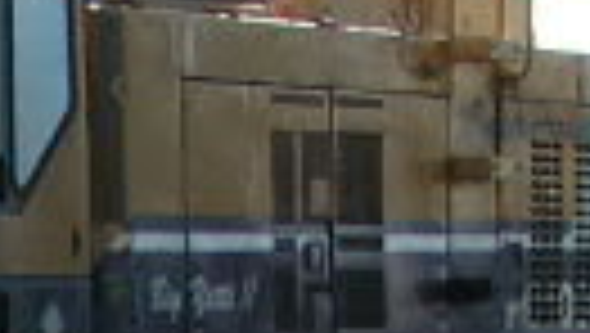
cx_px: -662
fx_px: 3946
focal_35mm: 252
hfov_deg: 8.1
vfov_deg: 4.8
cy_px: 598
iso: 50
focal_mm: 5.8
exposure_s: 1/250
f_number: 5.6
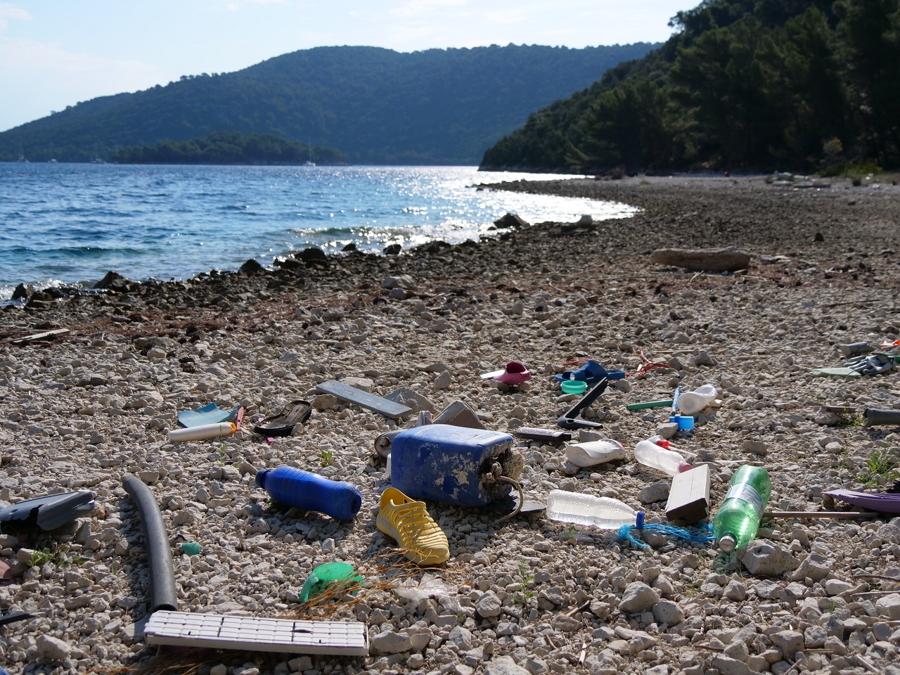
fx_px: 988
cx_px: 450
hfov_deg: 49.0
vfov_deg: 37.7
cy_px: 338
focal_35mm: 38
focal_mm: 19
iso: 200
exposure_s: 1/3200
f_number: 3.8
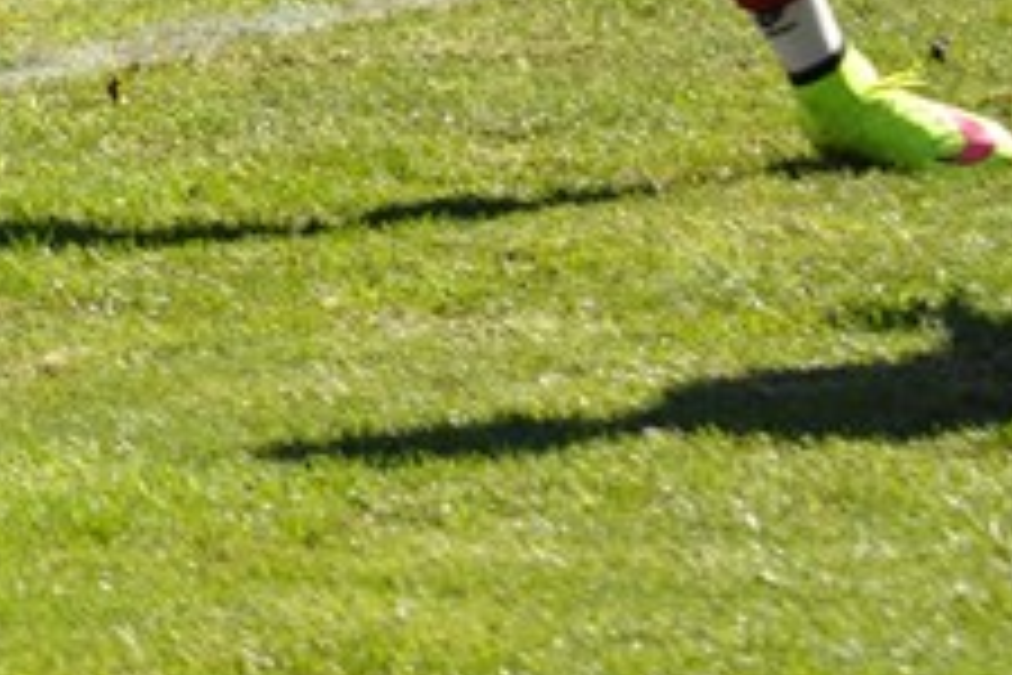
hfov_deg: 4.0
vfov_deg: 2.7
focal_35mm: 511
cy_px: -536
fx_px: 14371
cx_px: -837
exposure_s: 1/1250
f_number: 5
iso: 400
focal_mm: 75
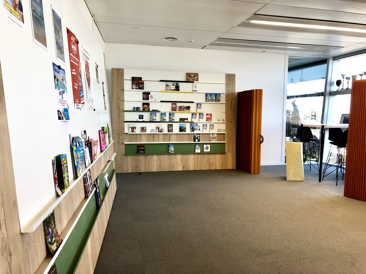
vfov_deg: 49.7
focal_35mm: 28
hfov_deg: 63.4
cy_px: 137
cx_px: 183
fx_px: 296
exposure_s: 1/25
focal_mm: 3.99
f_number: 1.8
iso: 40
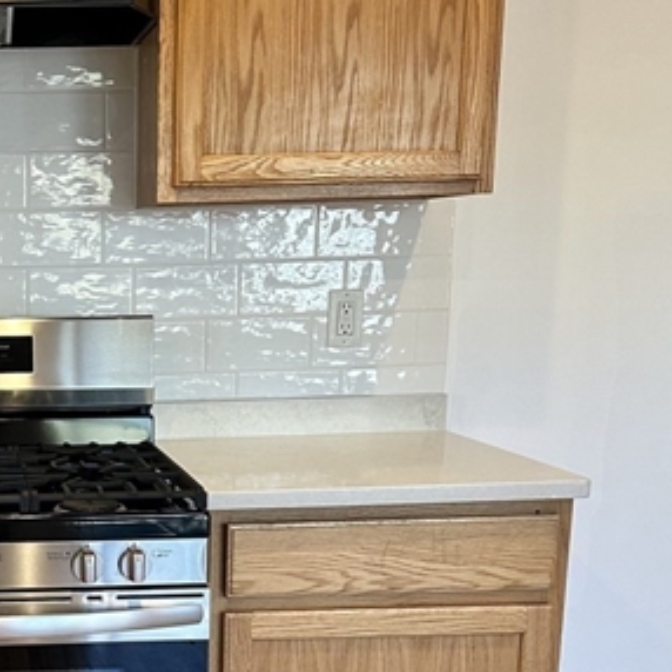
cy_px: 538
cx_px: 23
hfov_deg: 28.5
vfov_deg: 29.4
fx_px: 1252
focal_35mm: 57
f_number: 1.78
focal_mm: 6.86
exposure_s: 1/120
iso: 160
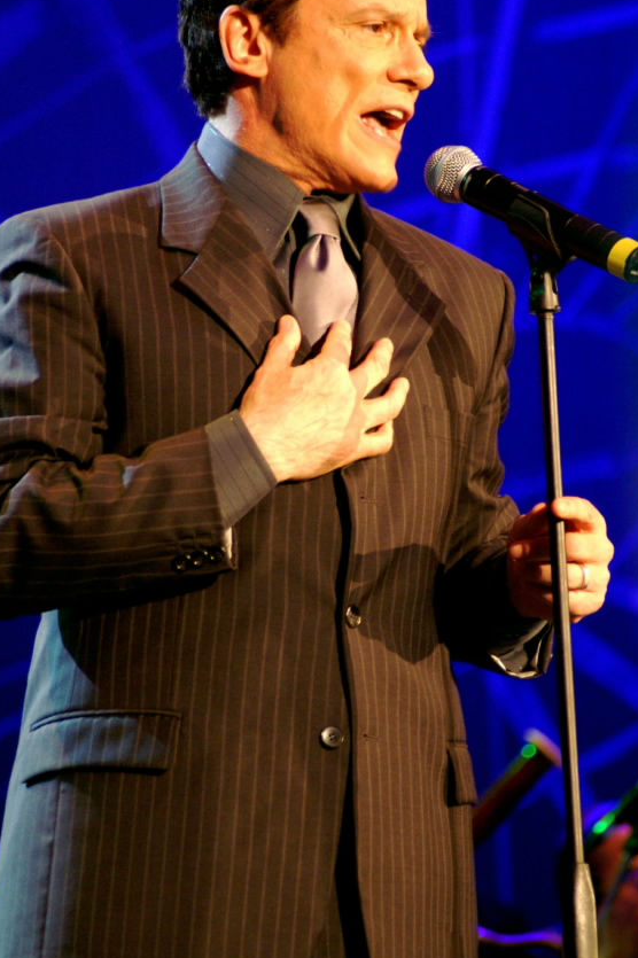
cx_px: 308
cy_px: 405
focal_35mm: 386
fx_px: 10269
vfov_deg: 5.3
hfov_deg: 3.6
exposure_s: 1/30
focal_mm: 210
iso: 1600
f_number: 5.6
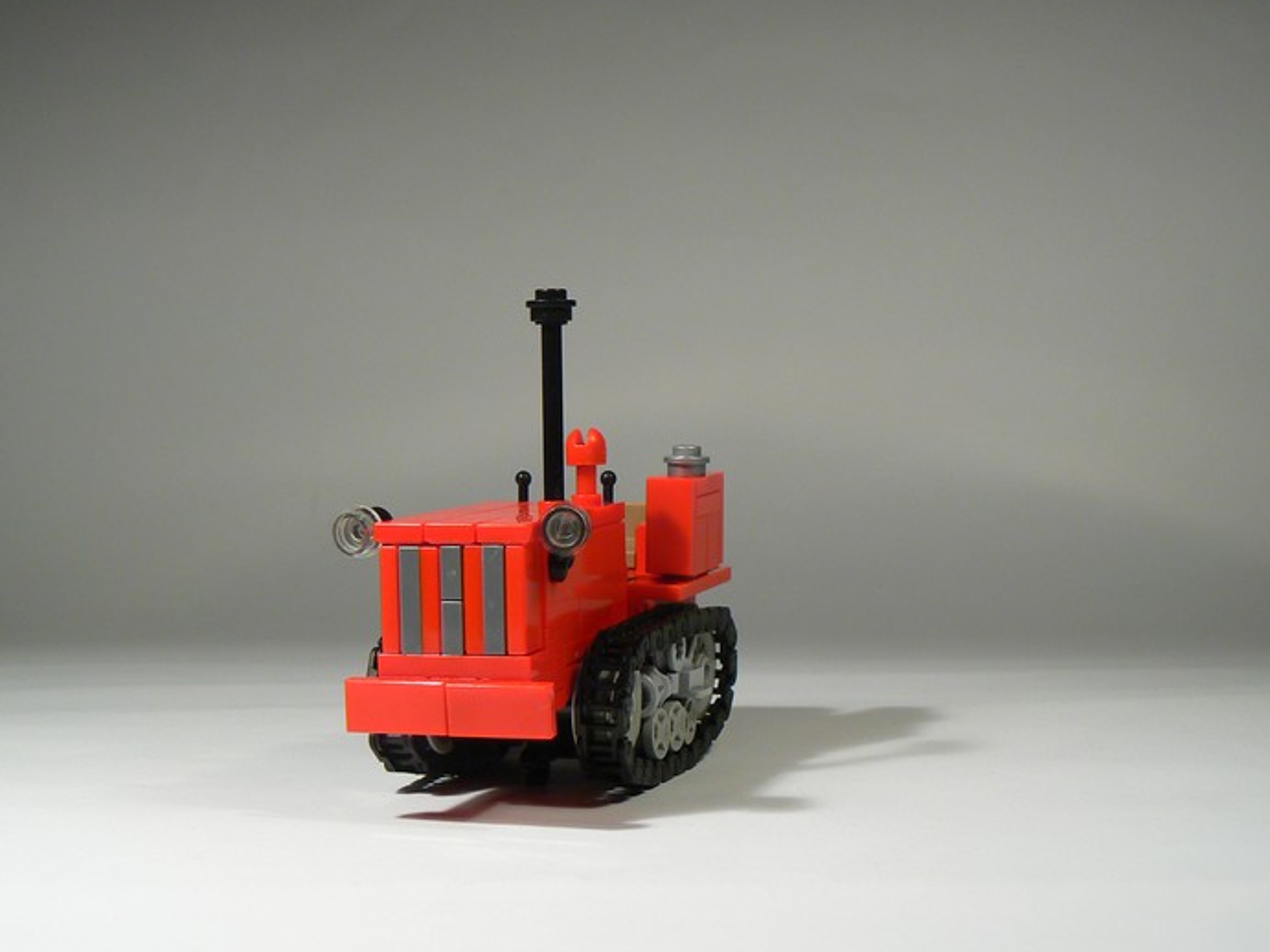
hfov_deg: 29.4
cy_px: 414
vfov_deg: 22.2
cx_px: 588
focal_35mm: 66
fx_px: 2421
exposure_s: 1/15
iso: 80
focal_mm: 9.5
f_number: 3.6
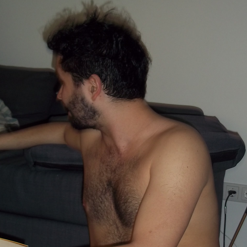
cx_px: 165
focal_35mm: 67
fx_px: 541
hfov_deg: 25.6
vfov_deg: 25.5
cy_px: 175
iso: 80
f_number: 3.1
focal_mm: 6.5
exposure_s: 1/30
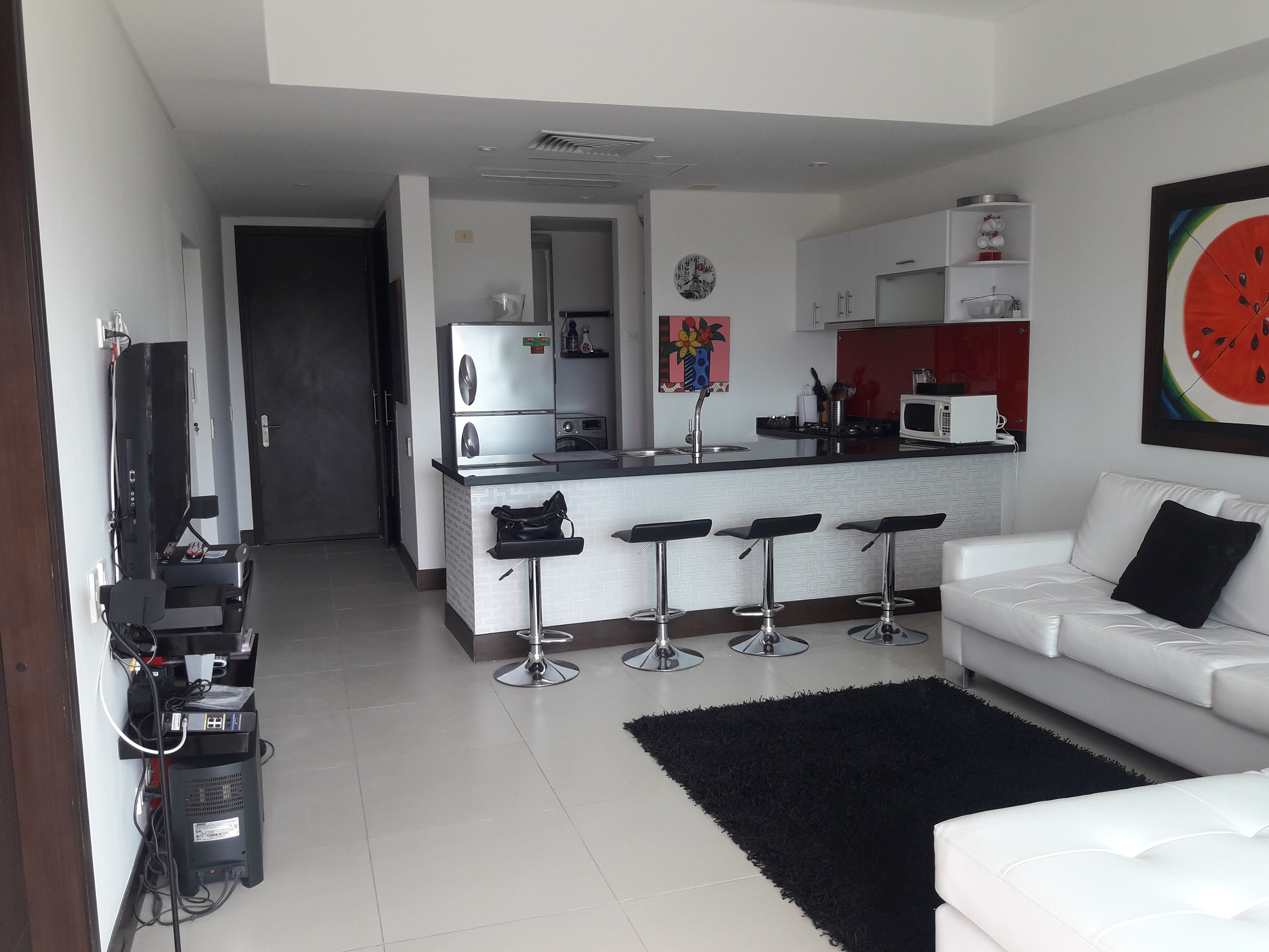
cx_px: 634
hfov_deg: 63.4
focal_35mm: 28
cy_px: 476
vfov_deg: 49.7
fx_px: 1026
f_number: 1.9
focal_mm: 3.7
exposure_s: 1/120
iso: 50
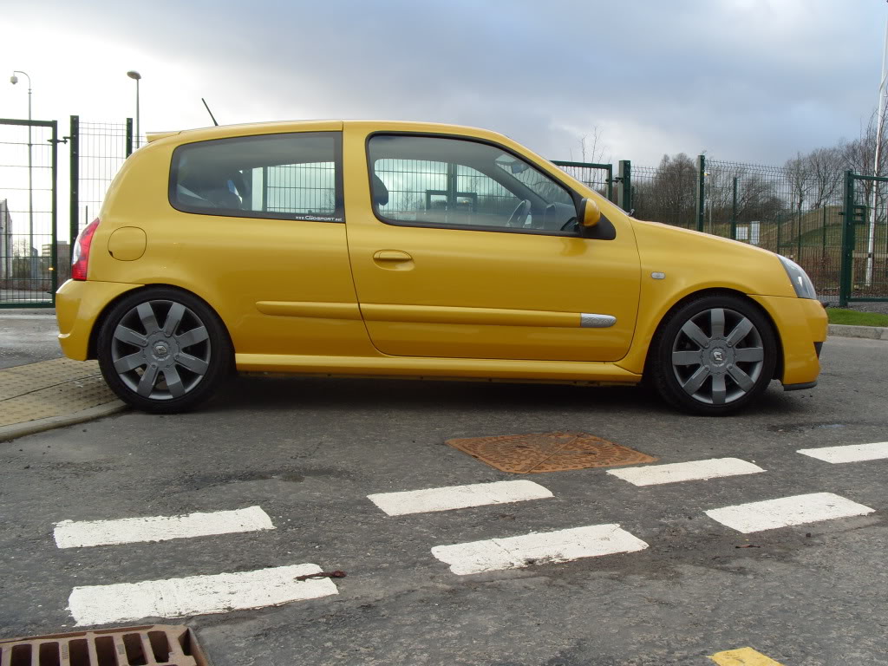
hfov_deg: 52.6
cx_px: 444
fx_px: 898
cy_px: 333
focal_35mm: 35
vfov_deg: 40.7
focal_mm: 7.8
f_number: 4.8
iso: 80
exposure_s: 1/180
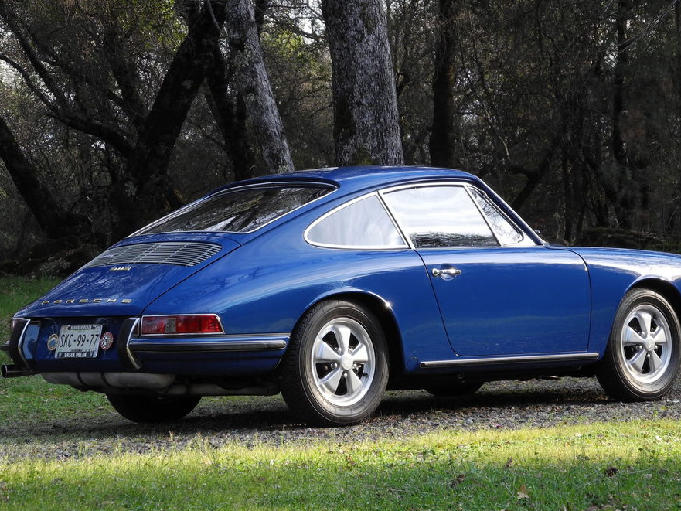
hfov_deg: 16.1
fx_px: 2400
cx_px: 349
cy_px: 269
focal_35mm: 122
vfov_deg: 12.1
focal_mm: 22.5
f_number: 4.5
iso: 100
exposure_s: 1/75.4
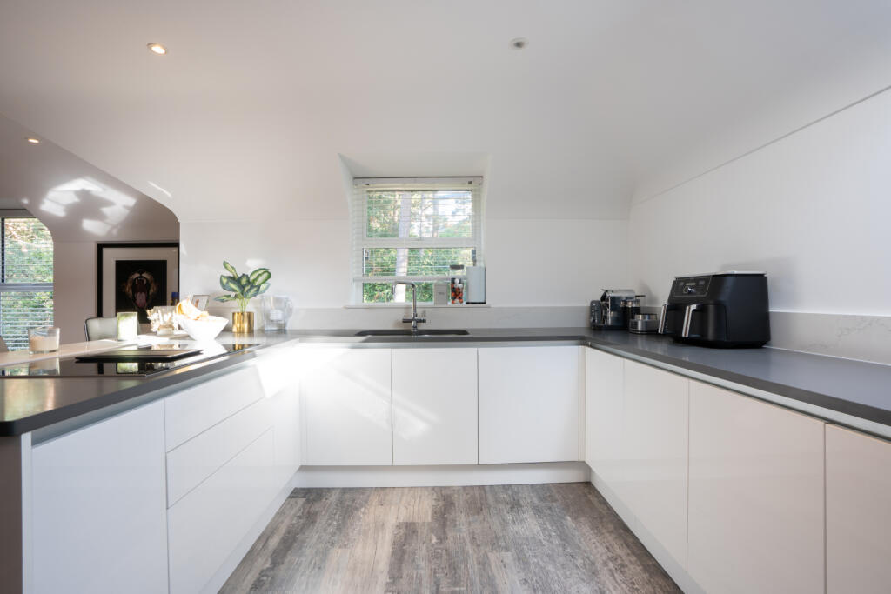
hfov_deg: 96.7
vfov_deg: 73.8
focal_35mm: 16
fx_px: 396
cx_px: 446
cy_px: 297
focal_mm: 16
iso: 400
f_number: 11
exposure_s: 1/25
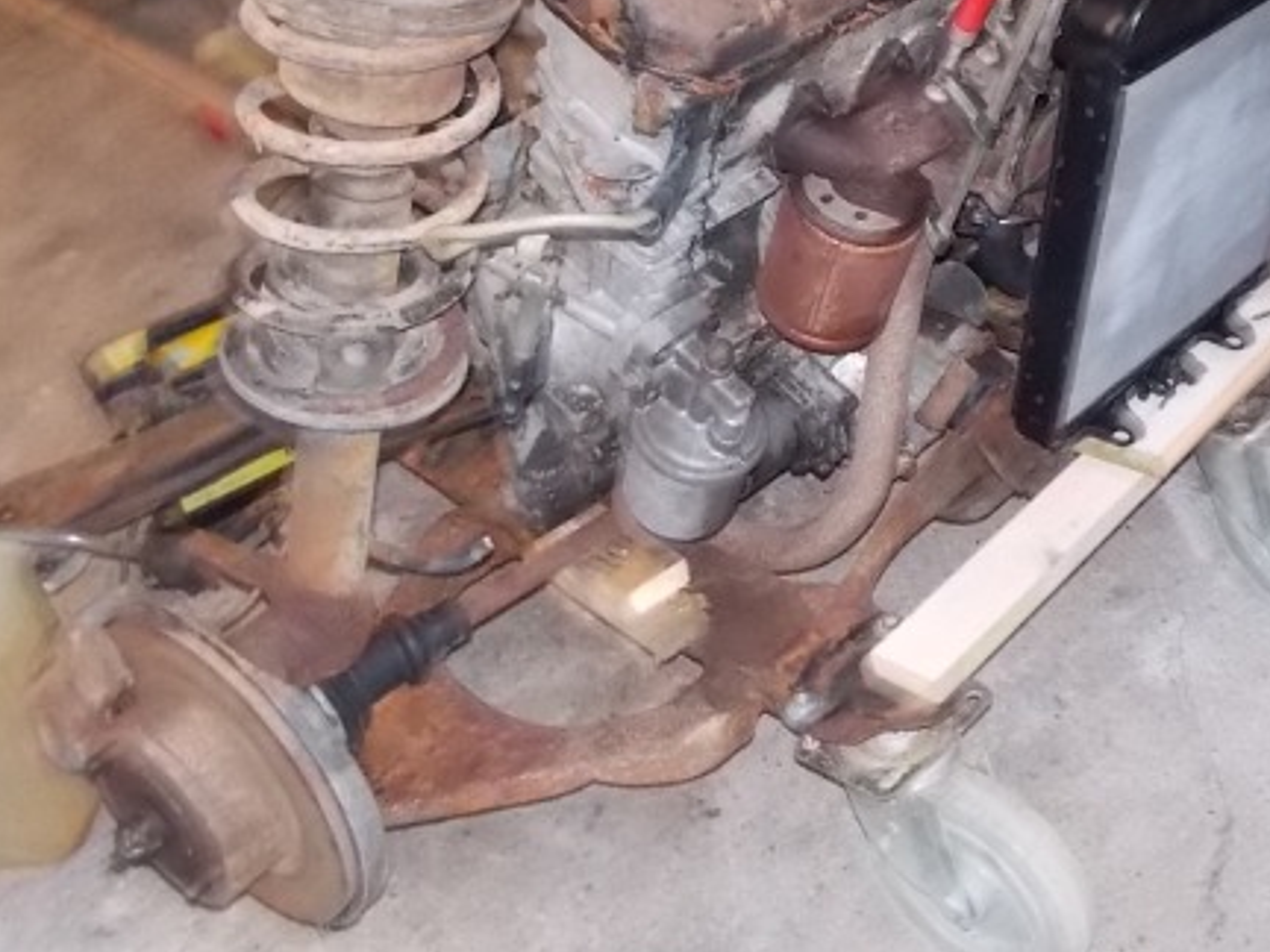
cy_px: 282
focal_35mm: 43
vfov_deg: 33.2
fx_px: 1578
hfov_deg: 43.1
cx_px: 870
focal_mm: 4.1
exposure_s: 1/10
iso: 400
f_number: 3.3
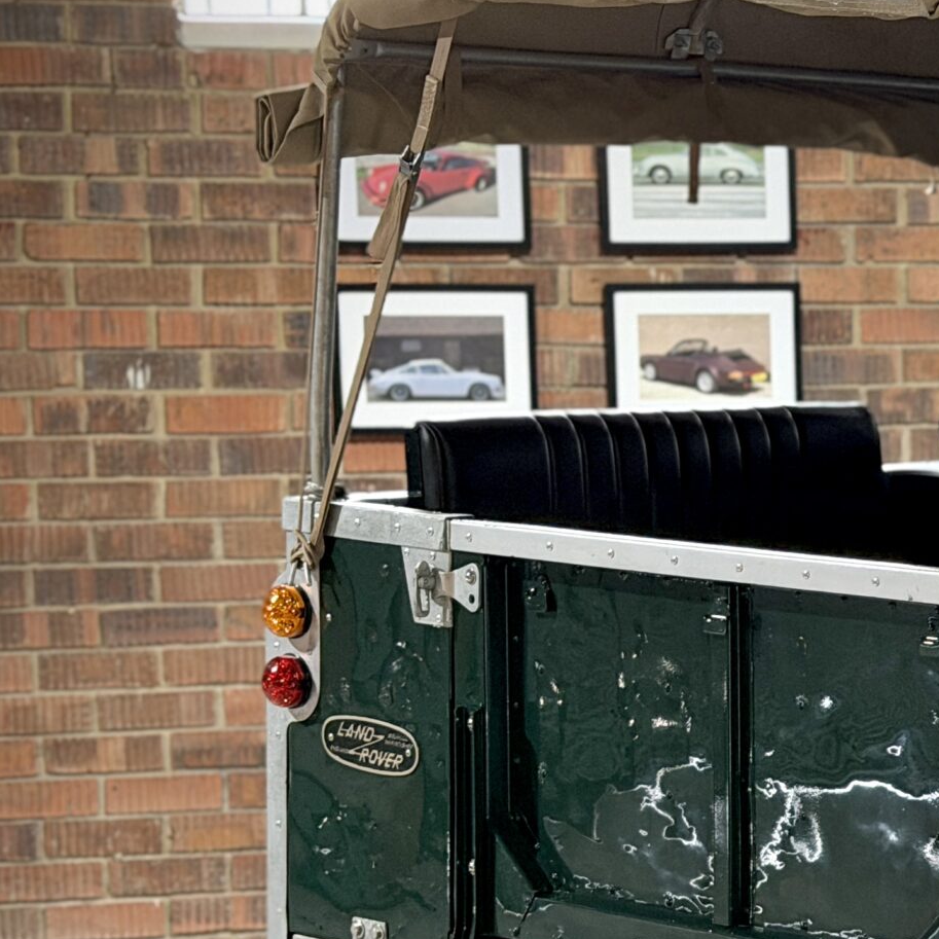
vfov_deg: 14.6
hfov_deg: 14.0
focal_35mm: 119
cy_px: 703
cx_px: 1281
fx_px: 3652
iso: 500
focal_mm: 6.76
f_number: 1.78
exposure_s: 1/40
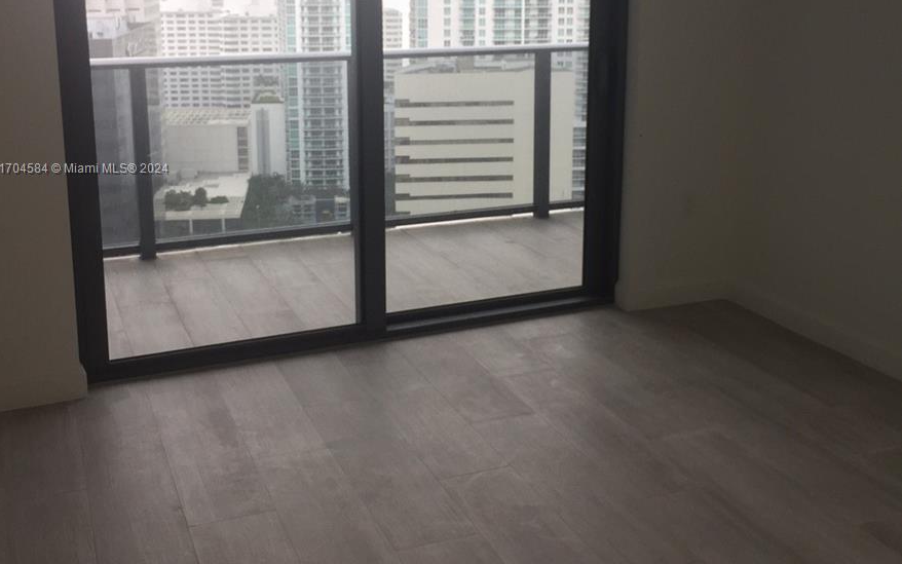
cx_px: 443
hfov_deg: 47.2
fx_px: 1033
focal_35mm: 42
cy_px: 170
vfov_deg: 30.2
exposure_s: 1/30
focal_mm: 4.15
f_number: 2.2
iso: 32
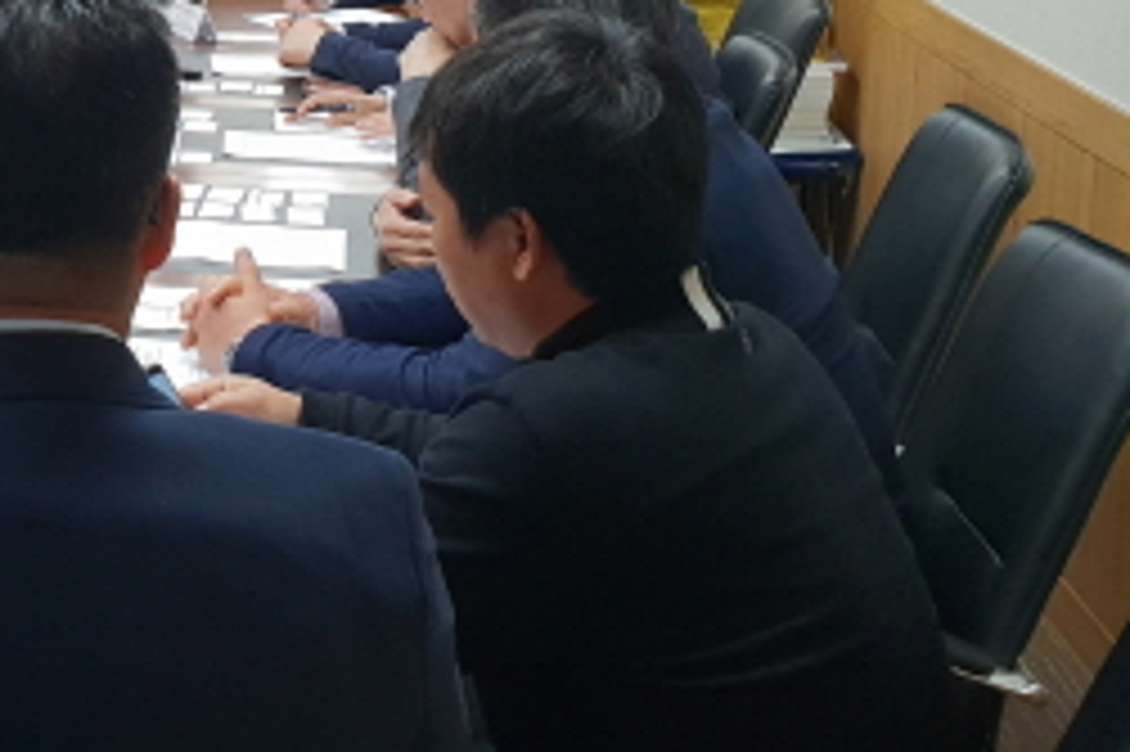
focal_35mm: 69
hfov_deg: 26.4
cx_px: -185
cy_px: 14
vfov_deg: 19.2
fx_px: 2164
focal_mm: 4.3
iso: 160
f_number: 2.4
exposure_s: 1/60
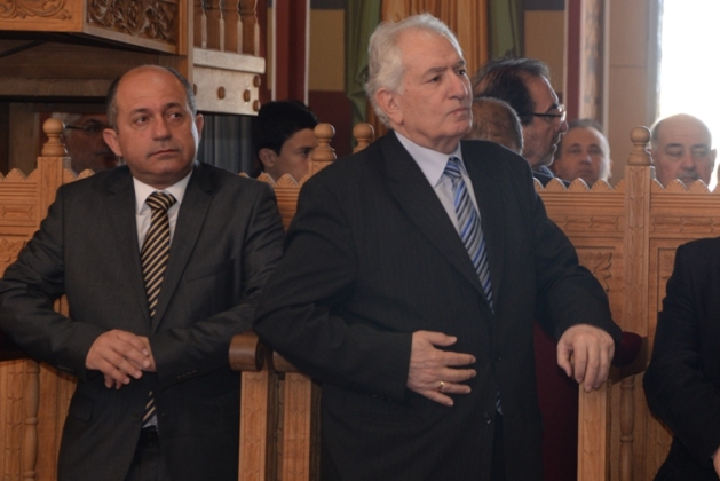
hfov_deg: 12.2
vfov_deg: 8.2
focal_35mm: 168
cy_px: 216
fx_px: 3361
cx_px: 493
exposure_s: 1/50
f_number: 5.6
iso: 1000
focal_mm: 110
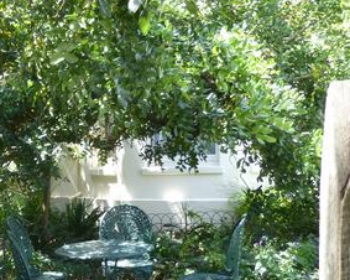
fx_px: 600
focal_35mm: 58
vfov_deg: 26.0
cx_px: -48
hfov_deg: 29.0
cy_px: 194
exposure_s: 1/80
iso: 100
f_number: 3.3
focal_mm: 4.3
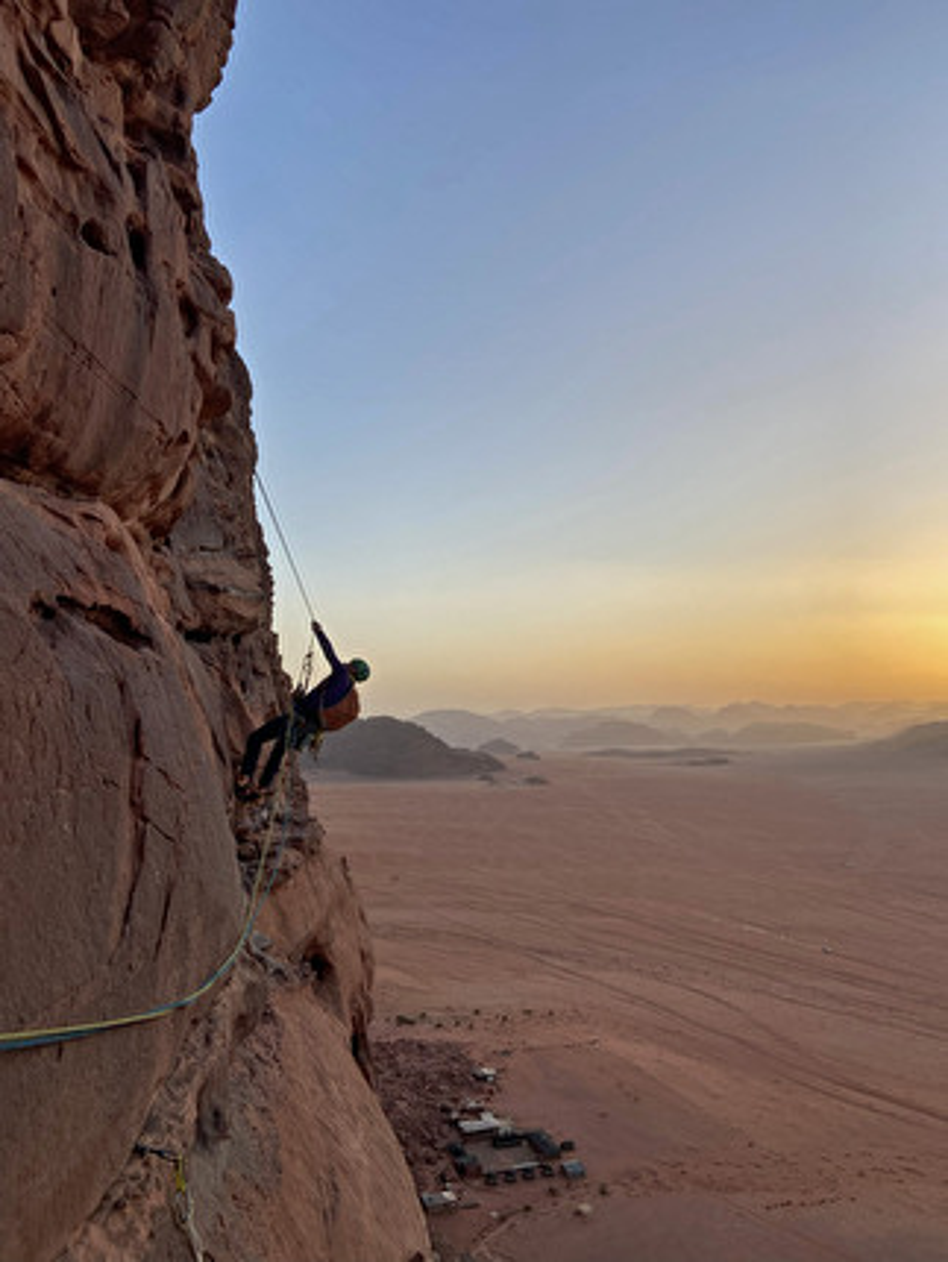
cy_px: 631
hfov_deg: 53.1
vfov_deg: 67.3
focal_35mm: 26
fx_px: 948
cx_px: 474
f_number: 1.8
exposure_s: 1/681
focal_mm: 4.25
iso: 32
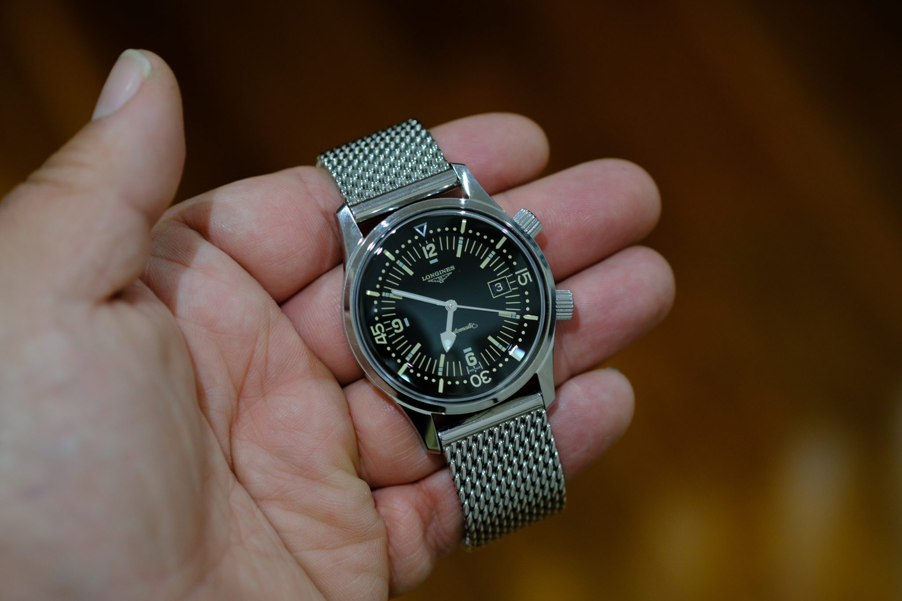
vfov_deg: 15.2
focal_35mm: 90
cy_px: 300
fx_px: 2255
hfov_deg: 22.6
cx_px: 451
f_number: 2.8
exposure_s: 1/34
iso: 800
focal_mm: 60
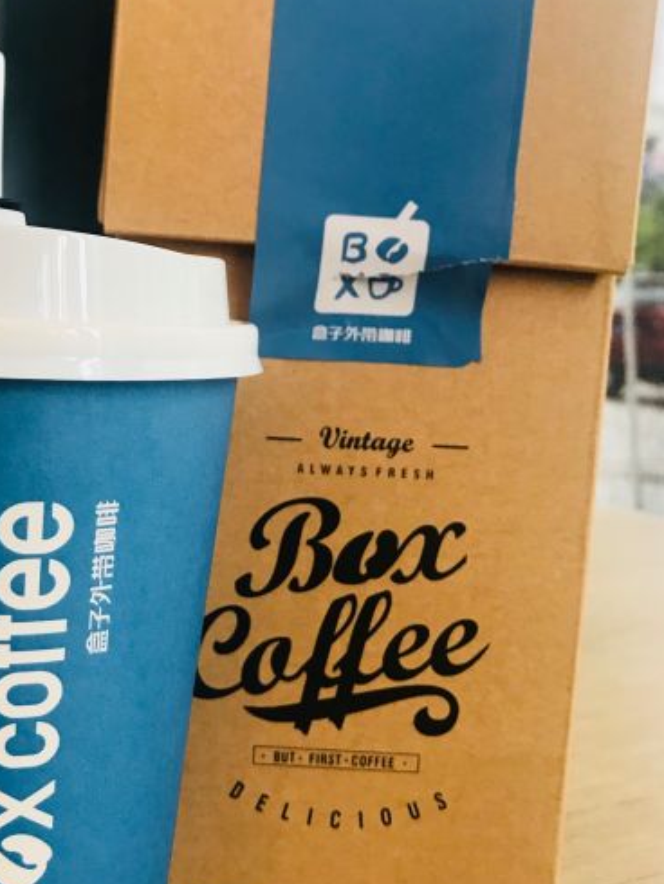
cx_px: 203
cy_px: 438
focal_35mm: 40
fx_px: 1022
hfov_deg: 35.5
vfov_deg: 46.8
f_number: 1.8
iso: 32
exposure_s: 1/33
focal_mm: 3.99
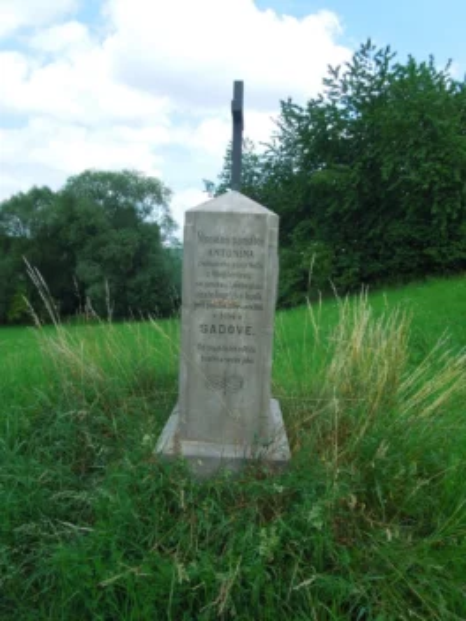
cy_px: 310
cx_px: 233
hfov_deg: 54.9
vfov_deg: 69.4
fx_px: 449
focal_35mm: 25
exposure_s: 1/640
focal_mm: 4.5
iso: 400
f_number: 6.6
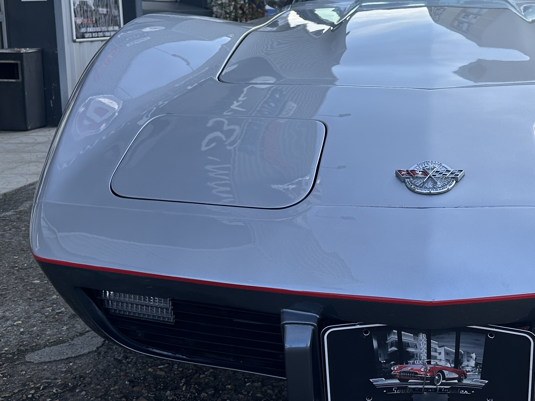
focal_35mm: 40
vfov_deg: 35.4
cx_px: 439
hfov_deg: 44.2
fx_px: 618
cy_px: 113
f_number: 1.78
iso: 80
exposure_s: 1/1473
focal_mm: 6.86
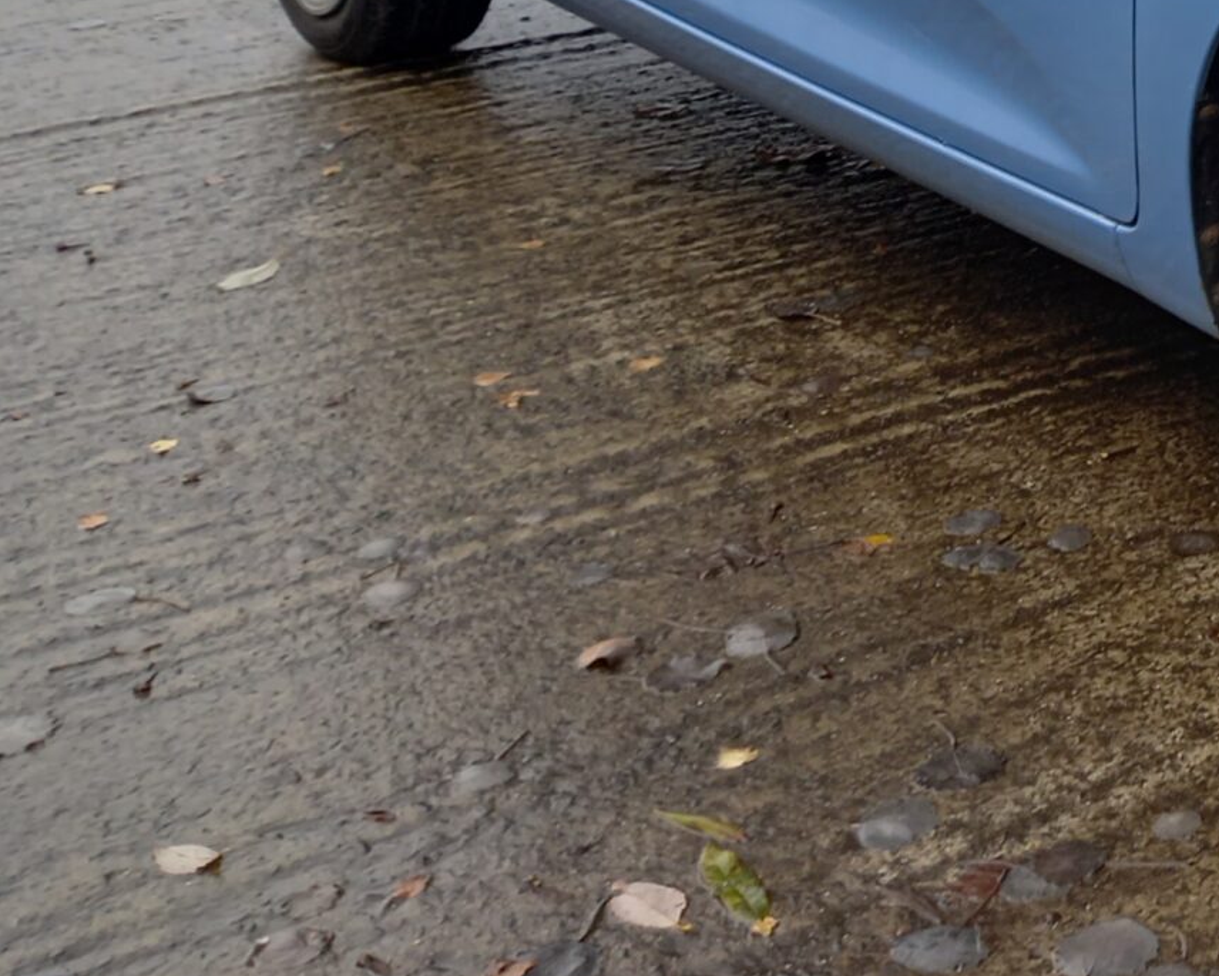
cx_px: 1776
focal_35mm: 73
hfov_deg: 22.1
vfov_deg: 19.7
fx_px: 2634
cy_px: -197
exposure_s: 1/120
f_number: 2
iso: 32
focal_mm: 4.6
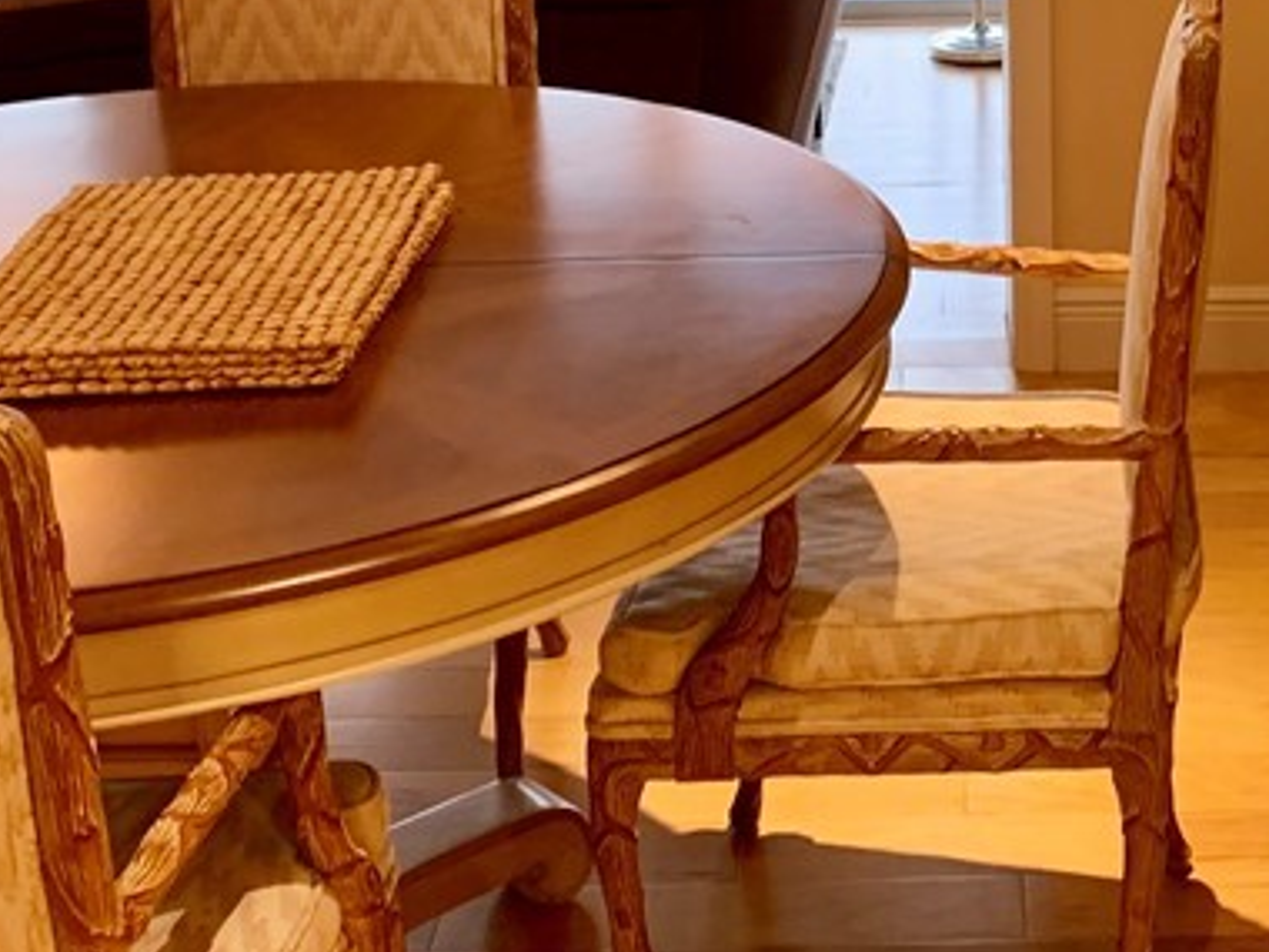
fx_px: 2566
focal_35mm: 70
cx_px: 938
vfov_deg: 20.6
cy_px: 117
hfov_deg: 27.4
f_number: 1.8
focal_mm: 4.25
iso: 160
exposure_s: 1/60
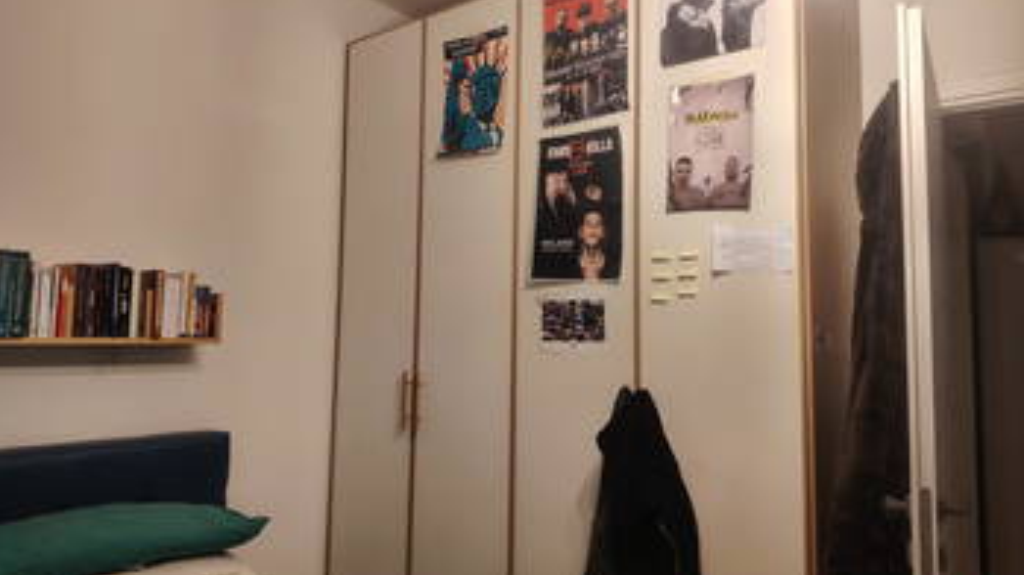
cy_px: 264
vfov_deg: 42.8
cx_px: 499
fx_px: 733
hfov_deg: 69.9
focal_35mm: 27
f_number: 1.75
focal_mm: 5.25
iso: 316
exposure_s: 1/33.3
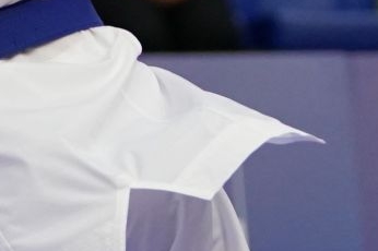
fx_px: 7374
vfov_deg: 1.9
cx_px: 555
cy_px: -225
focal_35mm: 703
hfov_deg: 2.9
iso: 2500
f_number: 2.8
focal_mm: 90
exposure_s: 1/1000
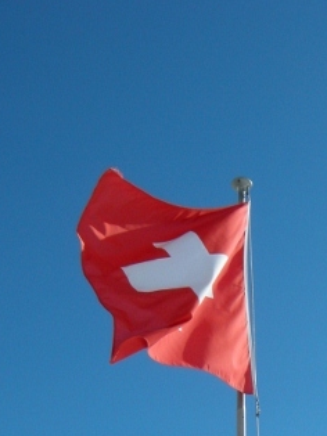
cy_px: 540
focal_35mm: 89
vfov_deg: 20.4
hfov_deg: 16.2
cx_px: 351
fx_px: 1122
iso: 64
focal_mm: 7.5
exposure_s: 1/334
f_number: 6.8
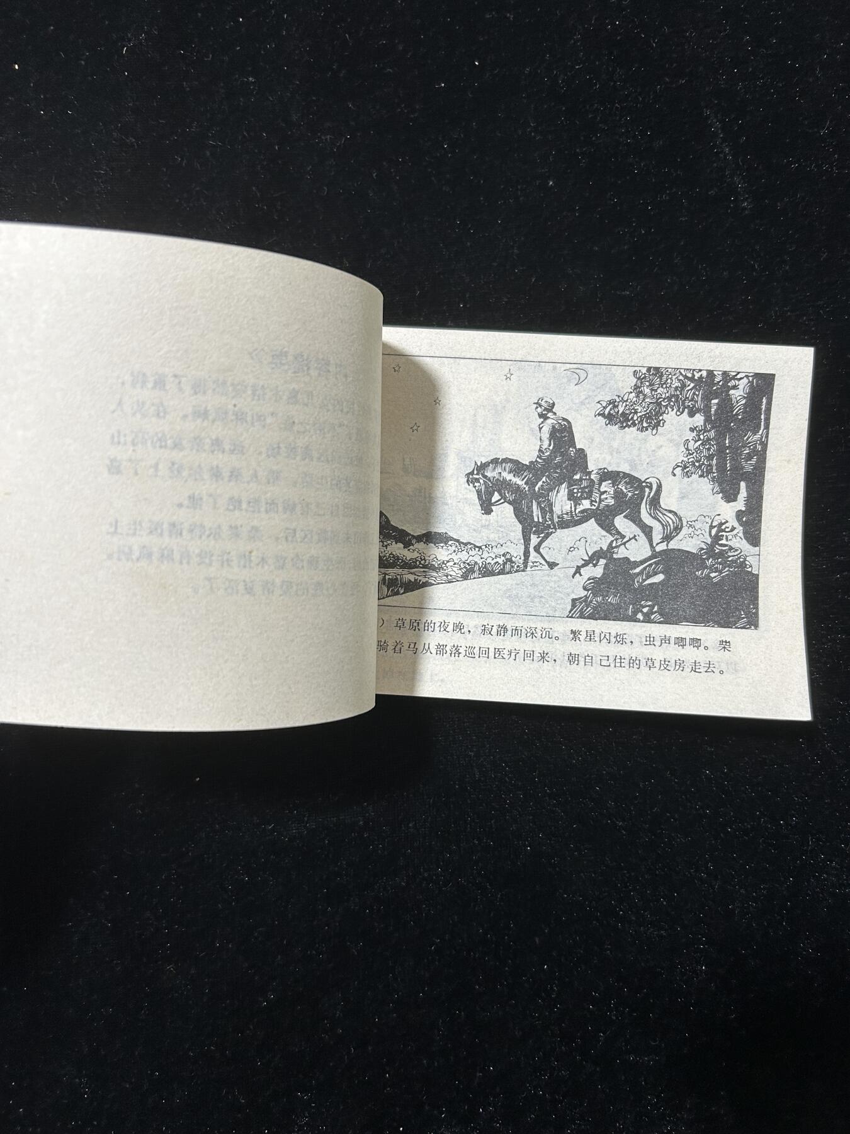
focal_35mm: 26
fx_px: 851
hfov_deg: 53.1
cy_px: 567
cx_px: 425
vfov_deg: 67.3
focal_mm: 5.7
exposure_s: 1/60
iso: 125
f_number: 1.5
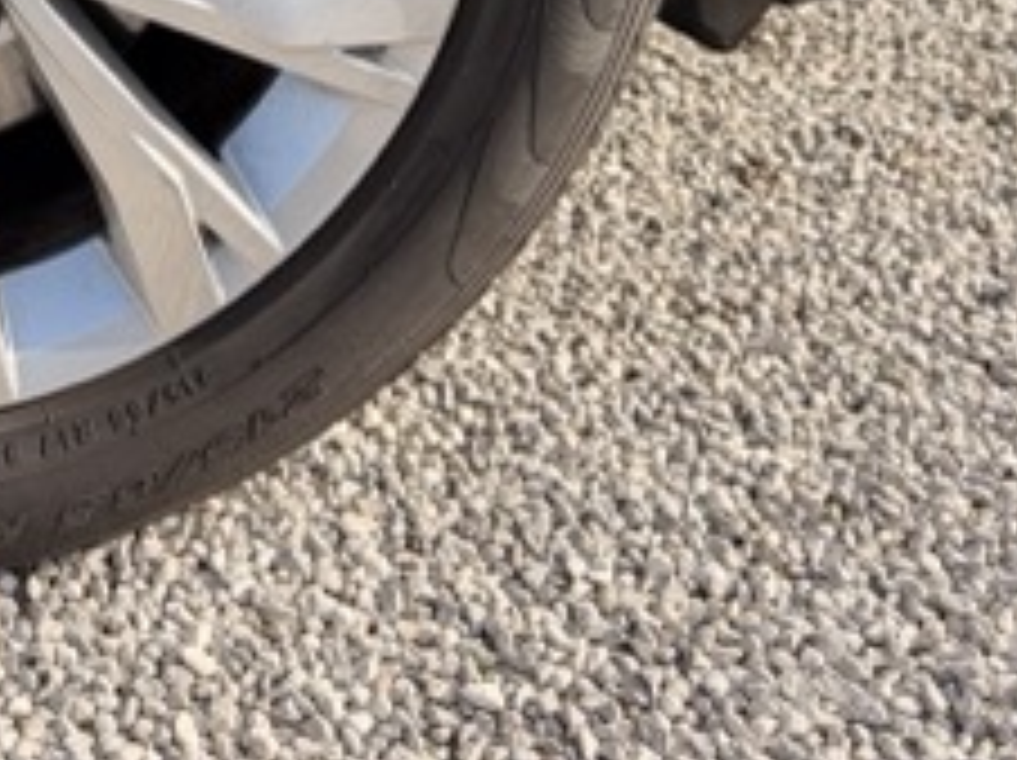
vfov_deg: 19.8
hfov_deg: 26.6
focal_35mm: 68
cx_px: -68
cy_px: -243
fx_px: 1996
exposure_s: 1/2053
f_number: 1.78
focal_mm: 6.76
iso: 100
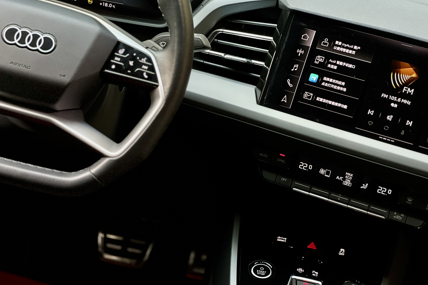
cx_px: 213
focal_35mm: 81
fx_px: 963
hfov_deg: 25.1
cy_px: 149
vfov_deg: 16.9
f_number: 2.8
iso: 200
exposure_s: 1/98
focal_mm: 9
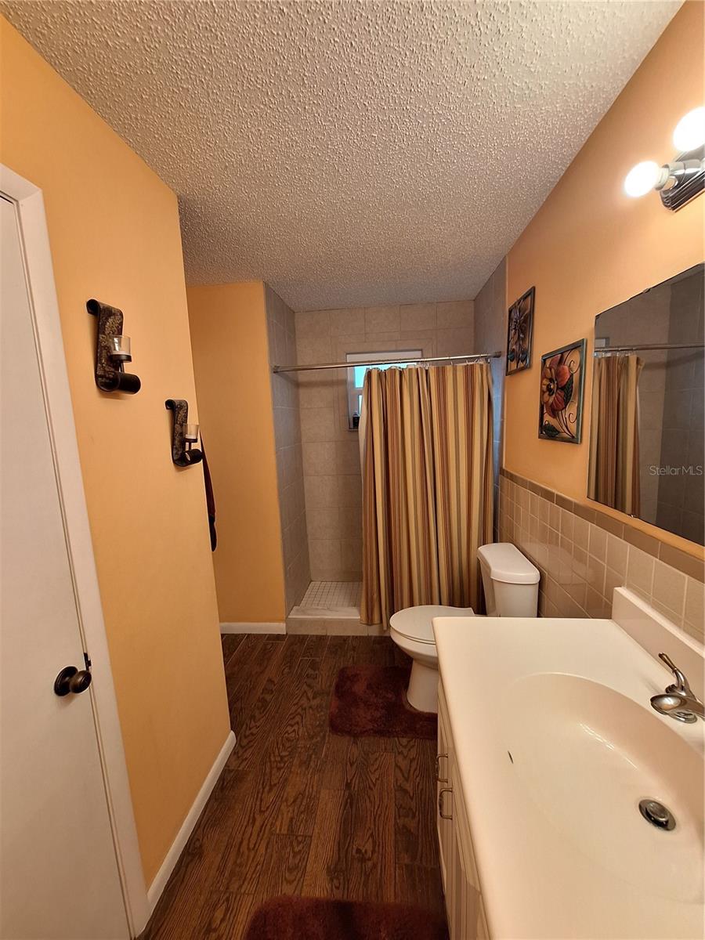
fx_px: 353
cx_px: 352
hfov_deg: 89.9
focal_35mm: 13
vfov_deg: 106.2
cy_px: 470
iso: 125
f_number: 2.2
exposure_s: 1/40
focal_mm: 1.74
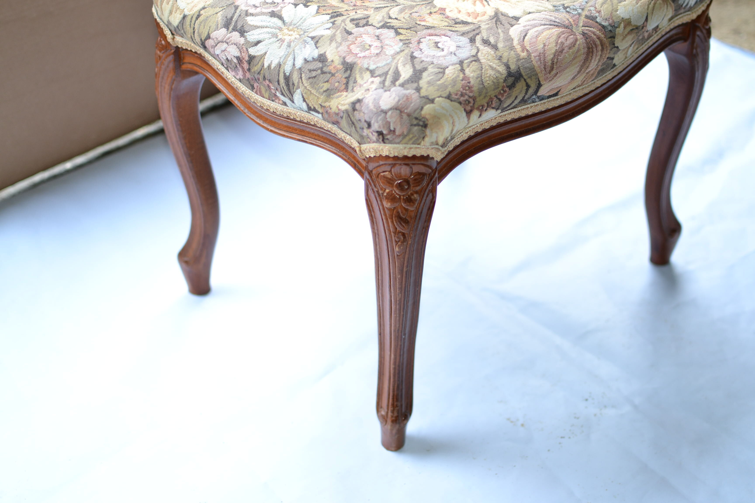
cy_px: 252
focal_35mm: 52
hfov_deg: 37.9
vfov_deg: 25.8
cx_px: 378
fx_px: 1101
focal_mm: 35
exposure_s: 1/200
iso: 400
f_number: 2.2
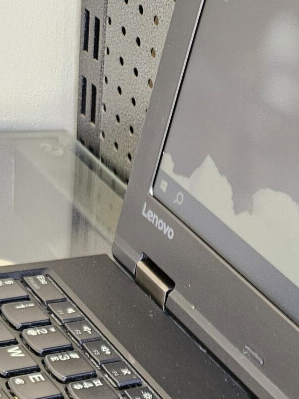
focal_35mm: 74
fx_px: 852
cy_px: 634
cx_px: 298
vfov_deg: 21.2
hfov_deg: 19.3
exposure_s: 1/50
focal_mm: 5.4
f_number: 1.8
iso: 640
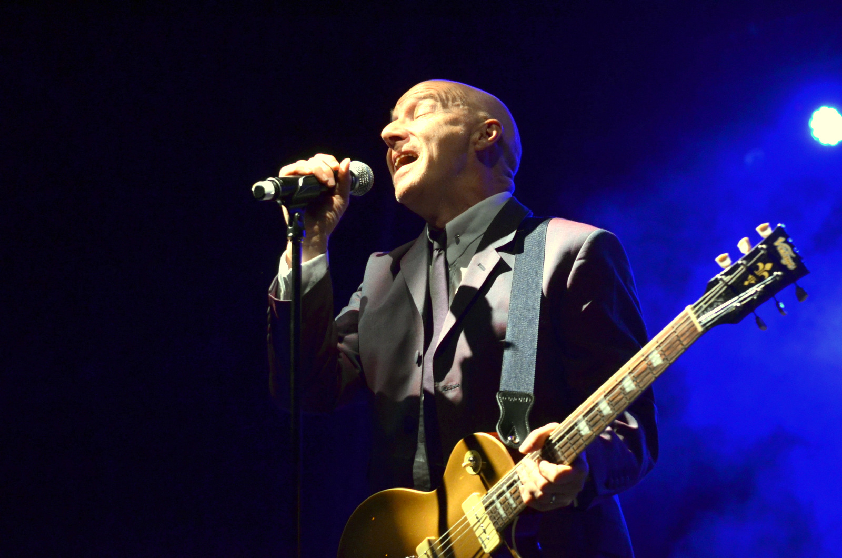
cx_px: 421
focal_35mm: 142
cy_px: 279
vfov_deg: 9.6
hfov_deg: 14.4
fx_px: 3326
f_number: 4.5
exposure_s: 1/125
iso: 1600
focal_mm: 95
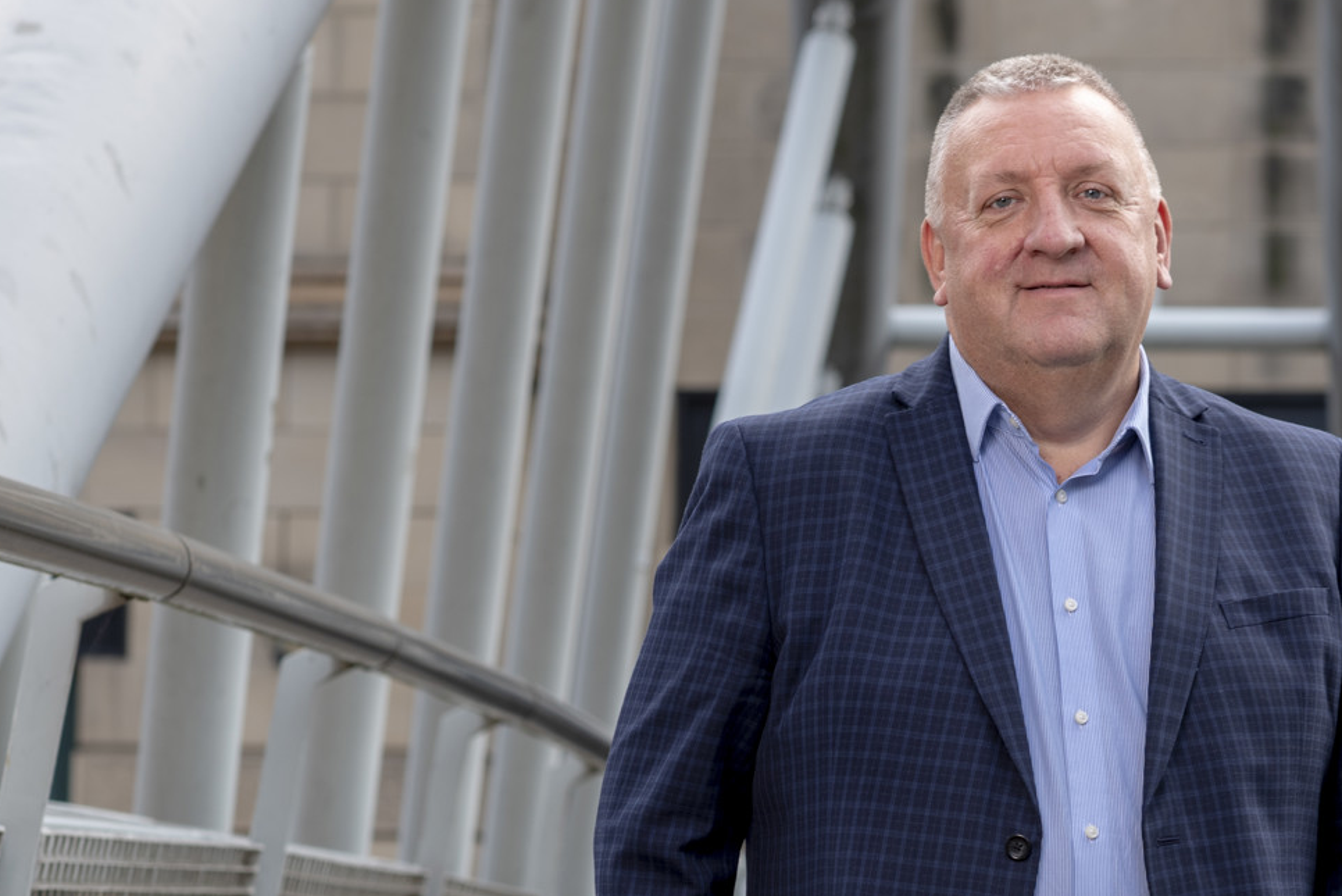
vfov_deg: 8.1
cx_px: 1168
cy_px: 617
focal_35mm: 169
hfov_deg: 12.1
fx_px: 6302
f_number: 5.6
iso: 200
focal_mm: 85
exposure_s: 1/200
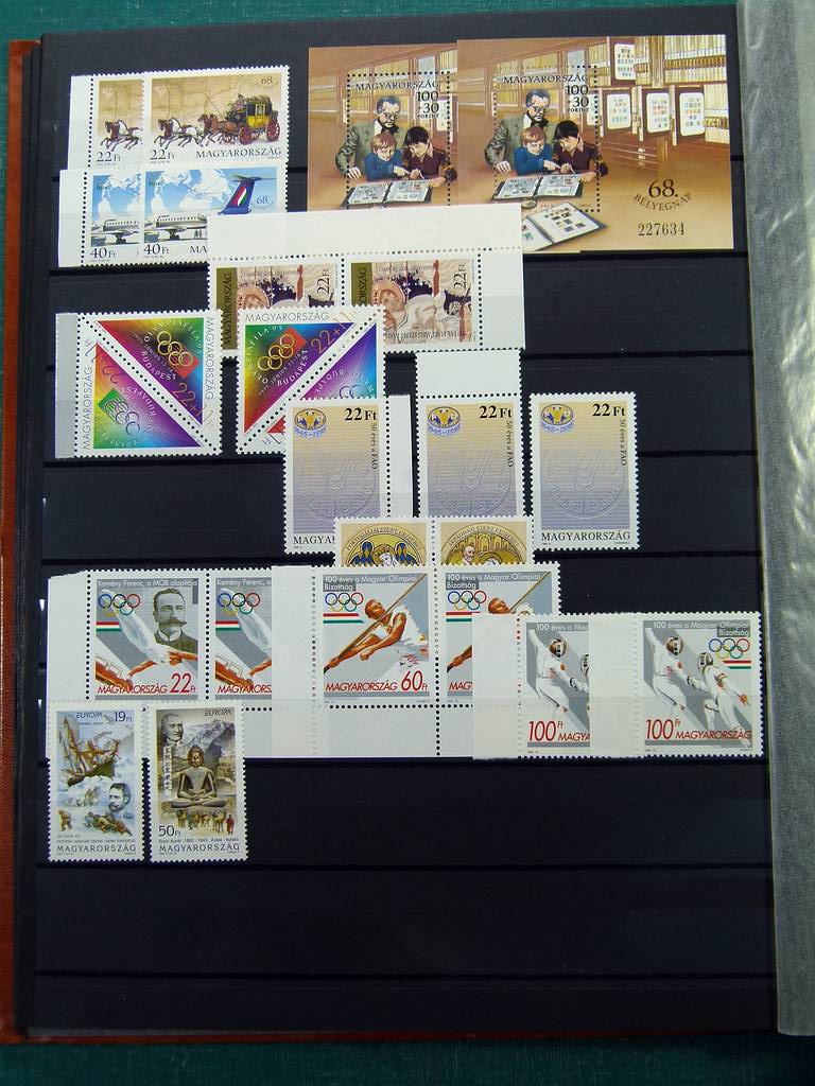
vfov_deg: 50.1
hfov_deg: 38.7
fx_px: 1162
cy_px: 543
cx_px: 408
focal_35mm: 37
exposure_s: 1/100
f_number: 3.1
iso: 100
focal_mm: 6.7
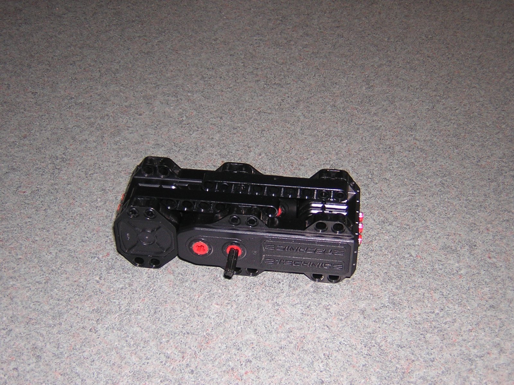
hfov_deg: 35.5
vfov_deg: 27.0
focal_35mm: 54
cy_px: 192
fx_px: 802
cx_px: 257
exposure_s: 1/60.1
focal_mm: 7.1
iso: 100
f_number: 3.2
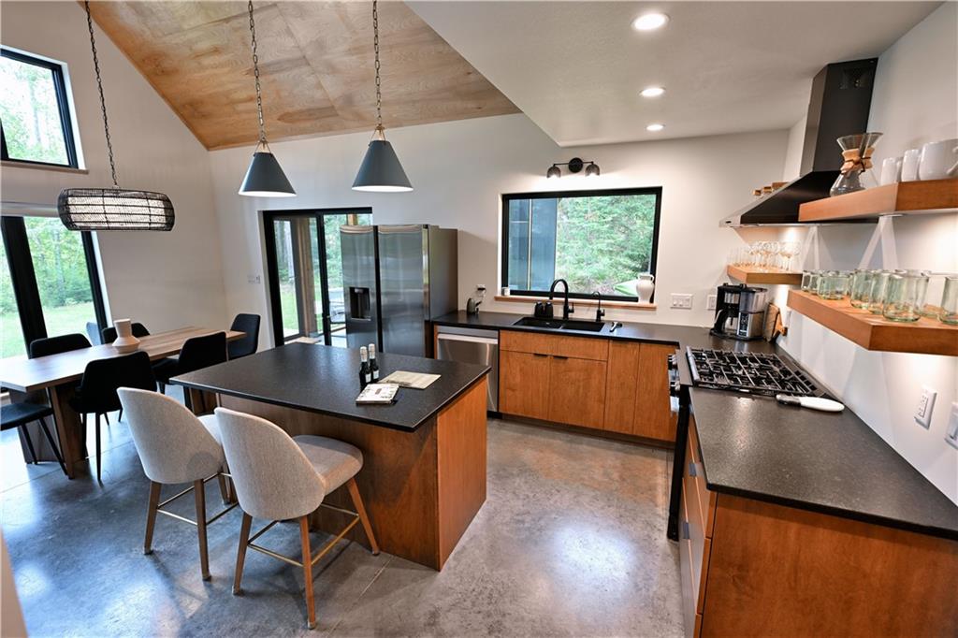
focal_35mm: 16
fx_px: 426
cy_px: 319
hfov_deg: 96.8
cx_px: 479
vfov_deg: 73.7
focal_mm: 16
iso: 200
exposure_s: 1/10
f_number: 5.6
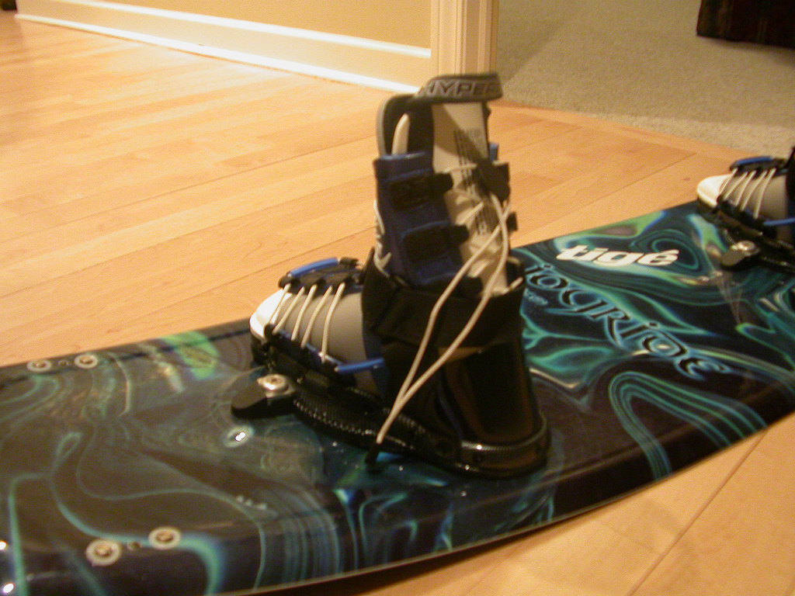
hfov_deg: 38.9
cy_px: 298
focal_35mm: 49
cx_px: 398
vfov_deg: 29.7
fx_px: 1125
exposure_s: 1/4.2
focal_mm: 10.2
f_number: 2.8
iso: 254
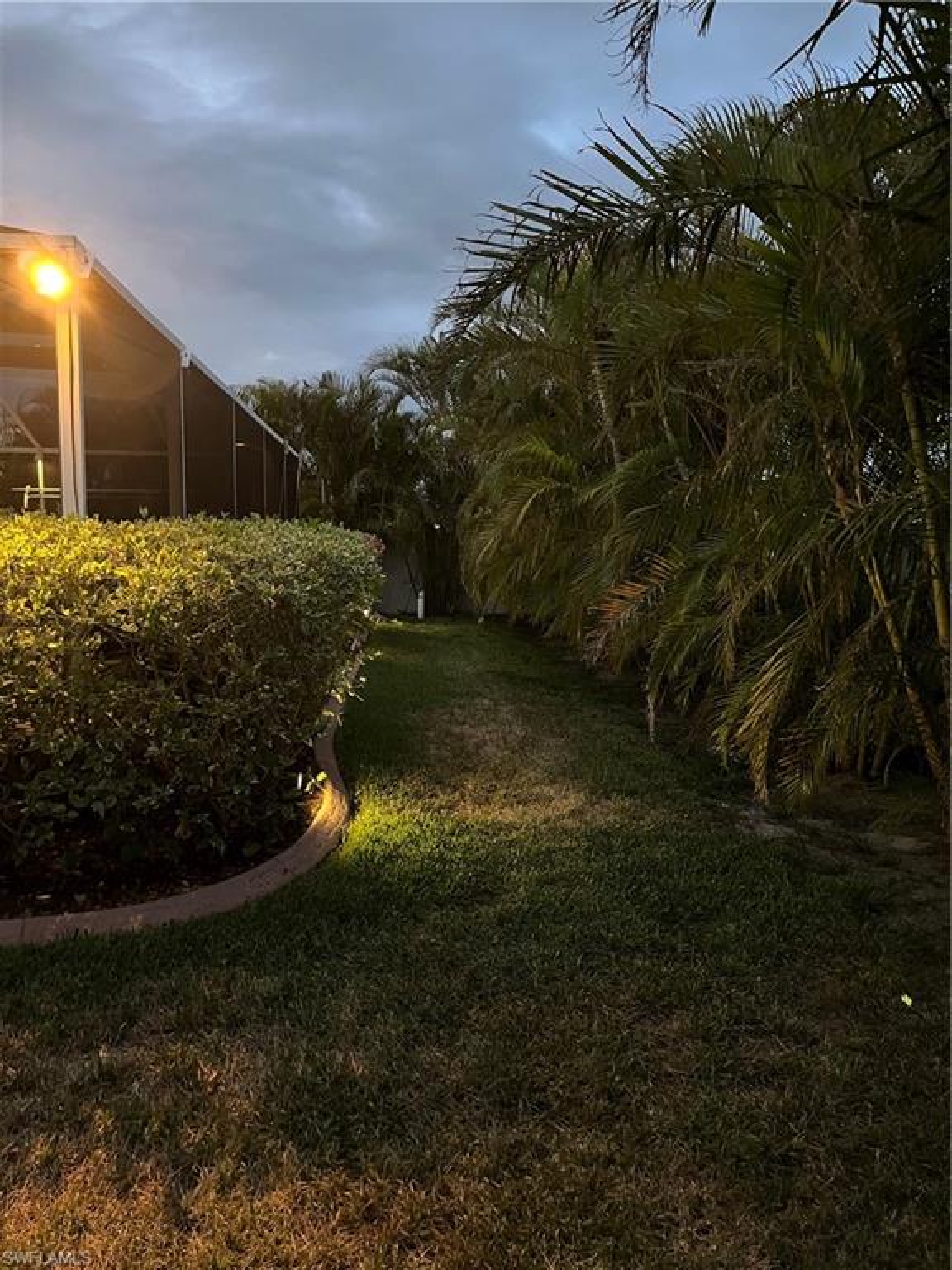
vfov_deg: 67.3
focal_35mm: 26
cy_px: 635
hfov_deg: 53.1
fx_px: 953
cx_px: 476
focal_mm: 5.1
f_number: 1.6
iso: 1000
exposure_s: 1/30
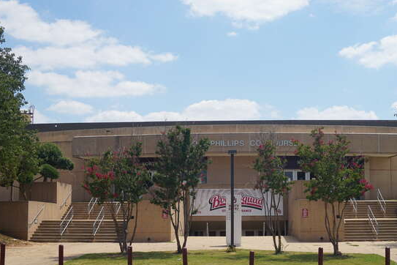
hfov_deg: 37.4
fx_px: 584
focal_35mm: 53
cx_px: 236
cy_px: 177
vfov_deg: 25.4
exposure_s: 1/160
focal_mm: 24
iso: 100
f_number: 11
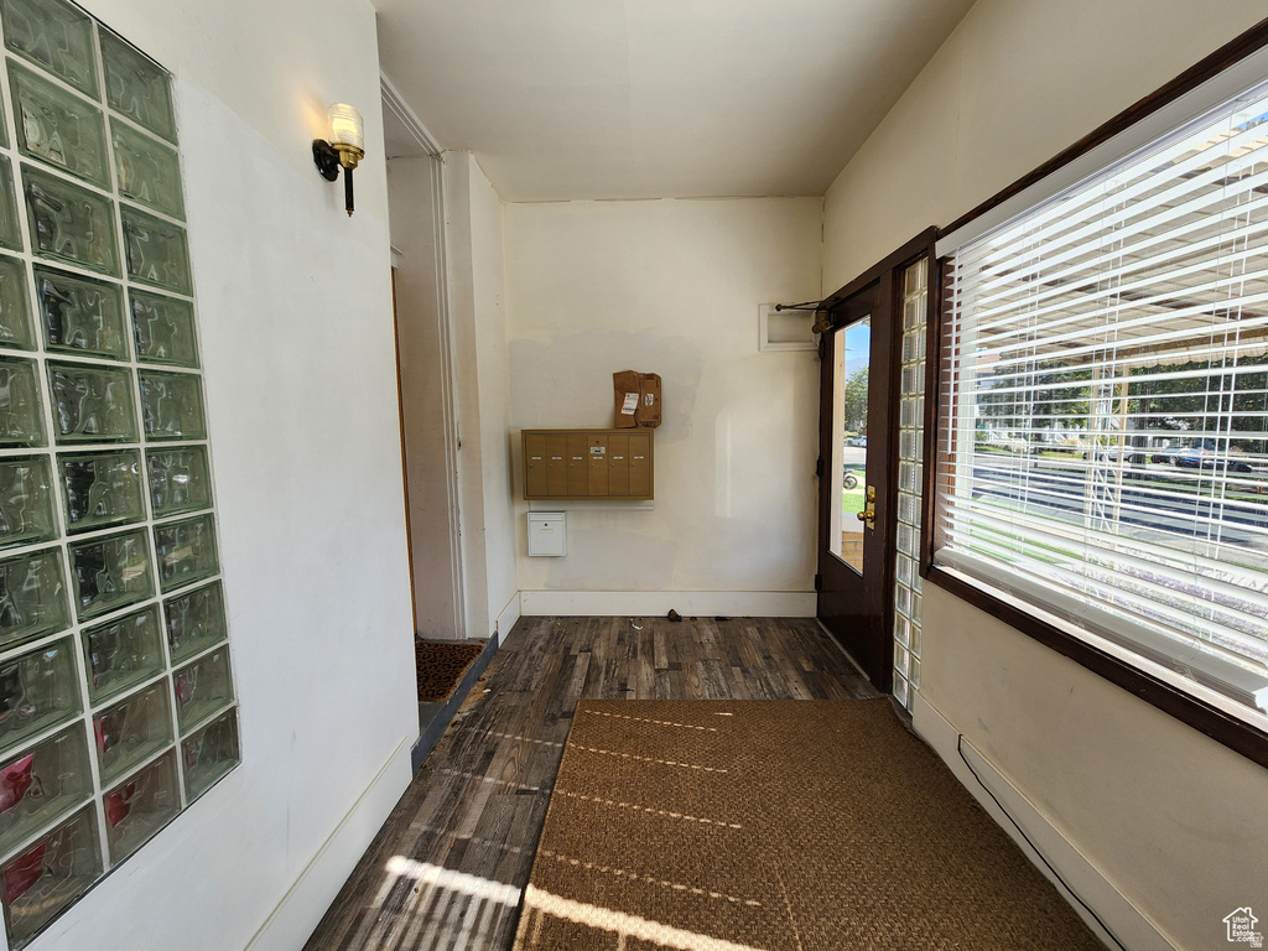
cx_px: 634
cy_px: 476
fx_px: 476
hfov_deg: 106.2
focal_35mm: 13
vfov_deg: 89.9
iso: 50
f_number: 2.2
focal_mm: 2.2
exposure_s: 1/306
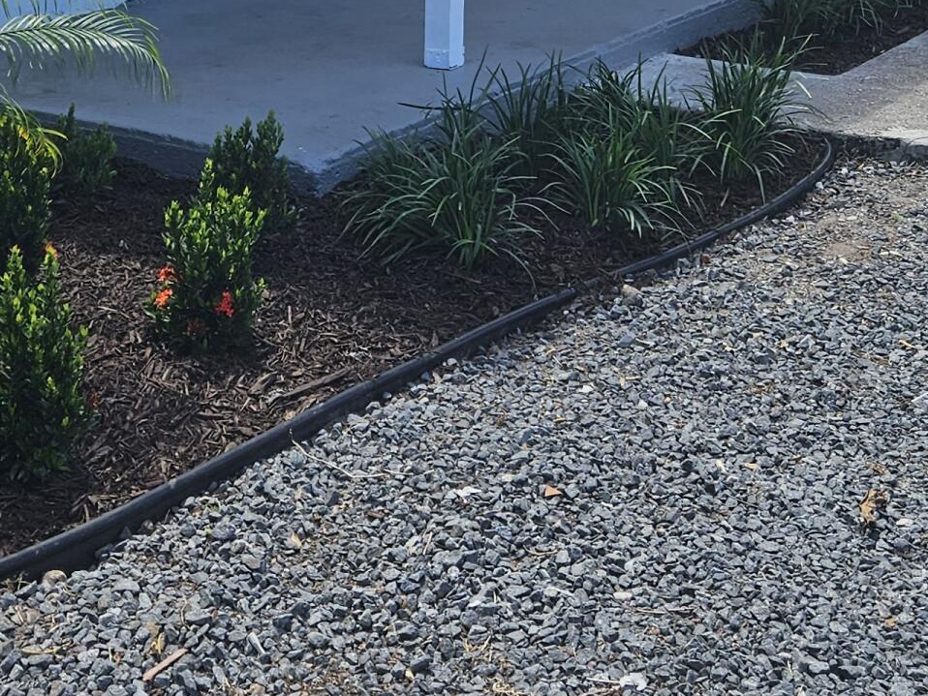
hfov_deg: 27.0
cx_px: 461
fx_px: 1931
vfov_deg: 19.0
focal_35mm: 72
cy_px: -193
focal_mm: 5.4
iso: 25
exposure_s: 1/1027
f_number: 1.8
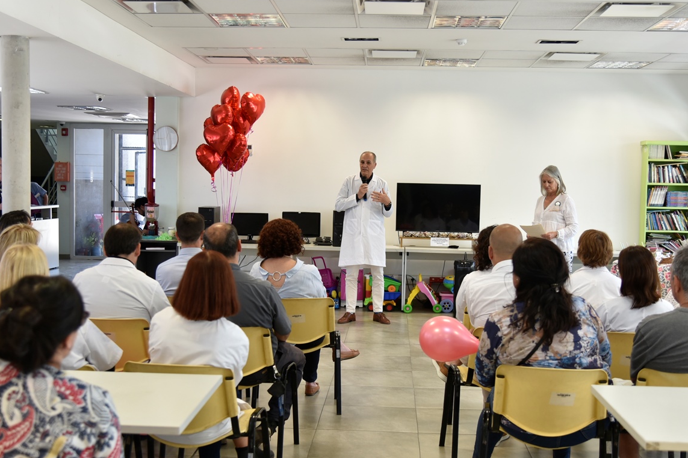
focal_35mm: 45
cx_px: 338
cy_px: 254
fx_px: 860
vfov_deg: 29.8
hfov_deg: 43.6
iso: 640
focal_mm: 38
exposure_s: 1/160
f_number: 4
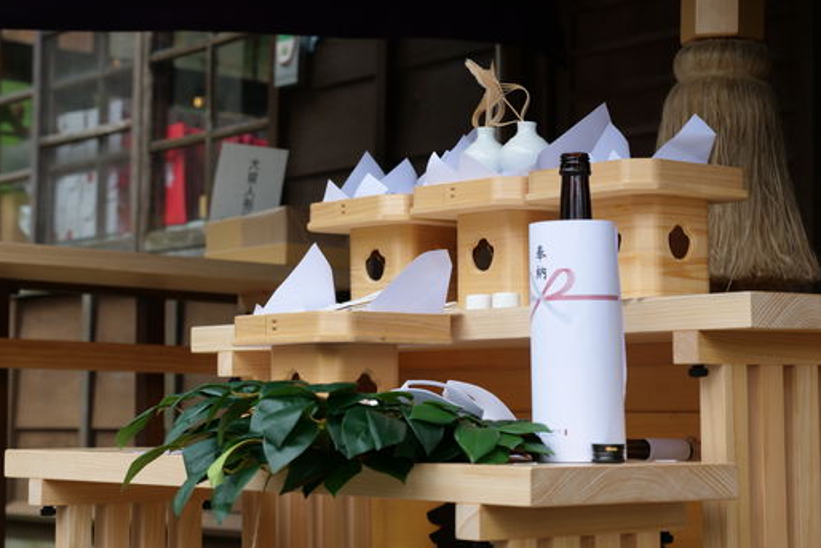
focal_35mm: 85
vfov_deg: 16.1
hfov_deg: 23.9
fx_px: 1939
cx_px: 395
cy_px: 280
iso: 200
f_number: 3.5
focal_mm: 35
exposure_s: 1/200
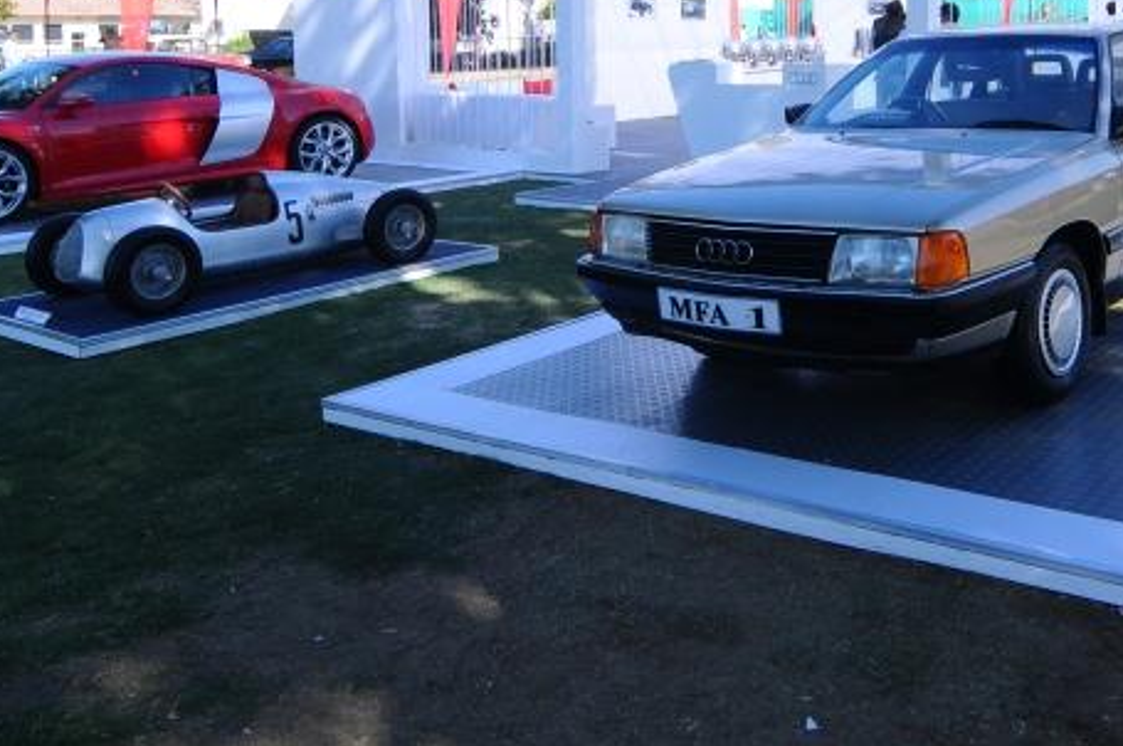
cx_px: 891
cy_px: 91
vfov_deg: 34.0
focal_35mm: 37
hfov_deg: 49.0
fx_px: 1156
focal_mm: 11
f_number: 9
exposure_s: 1/250
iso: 400
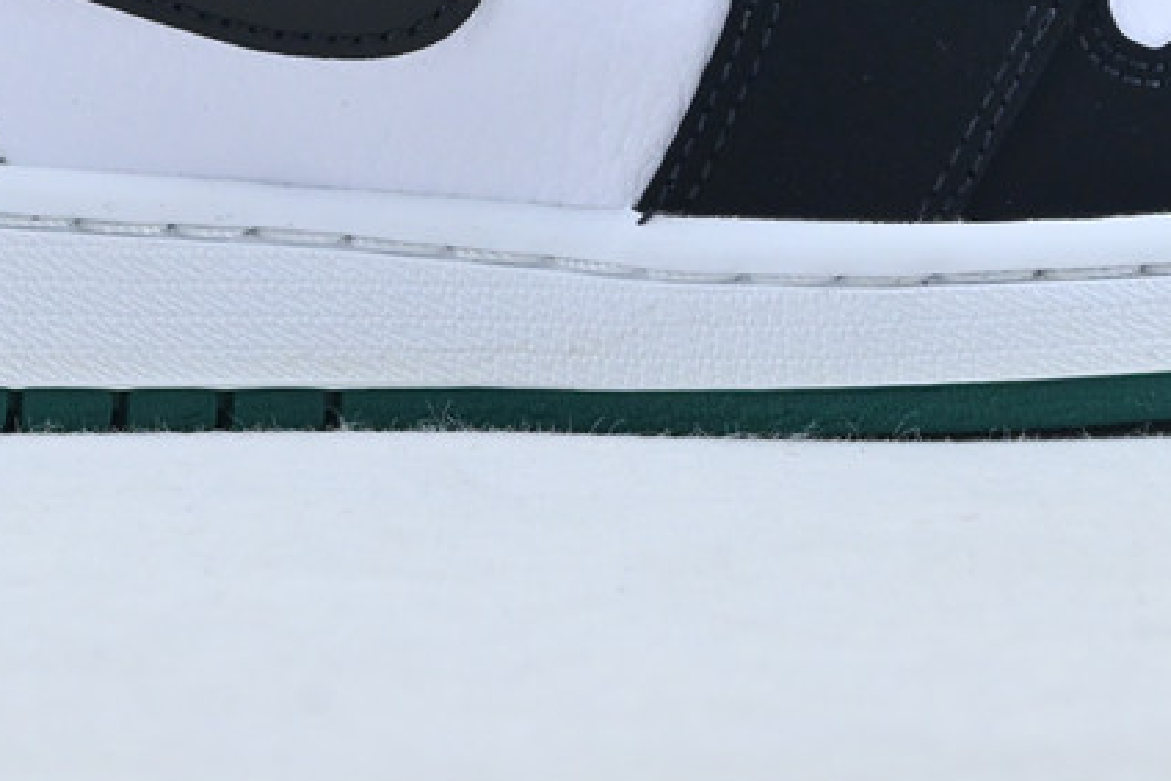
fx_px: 4350
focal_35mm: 134
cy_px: -149
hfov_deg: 15.3
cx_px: 492
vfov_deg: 10.1
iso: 1000
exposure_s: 1/125
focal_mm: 31.5
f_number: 10
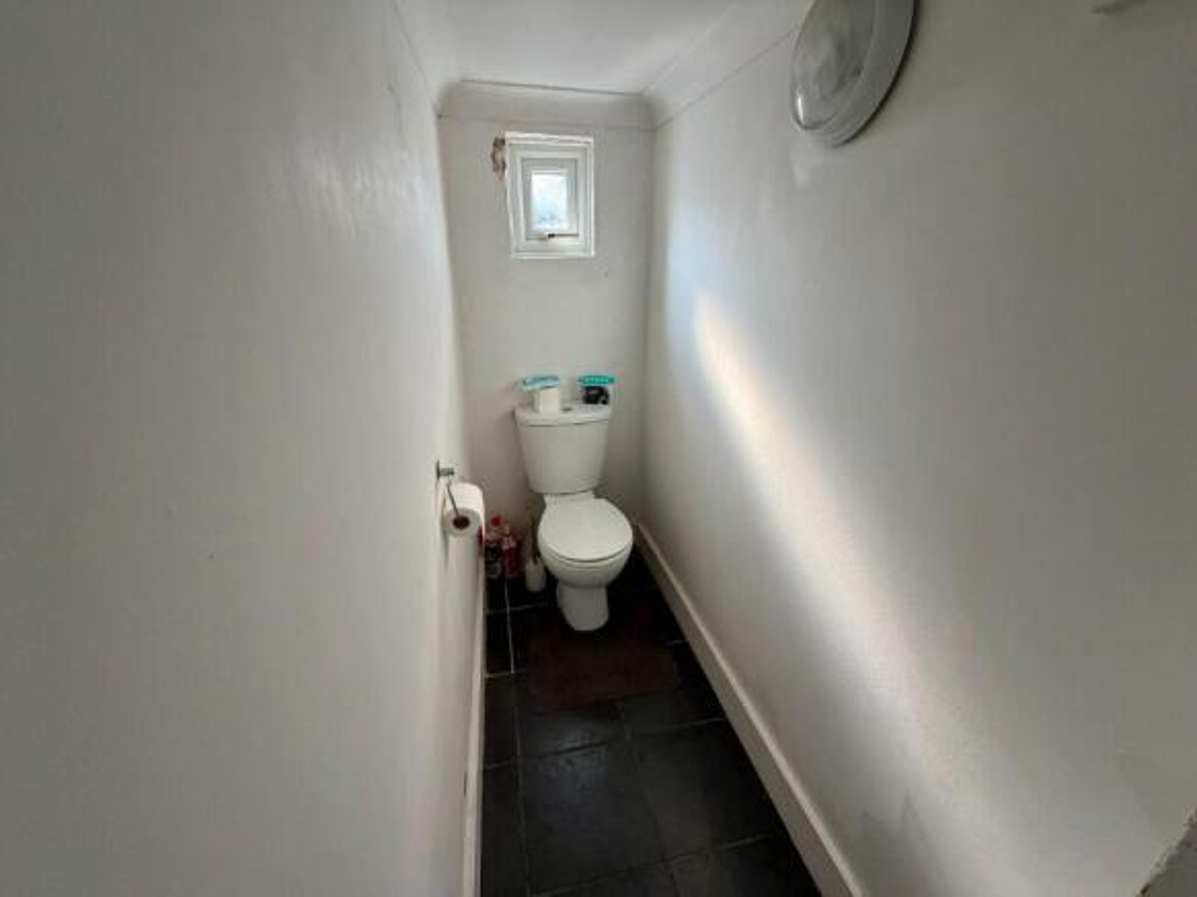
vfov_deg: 85.7
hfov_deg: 102.1
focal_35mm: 14
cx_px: 598
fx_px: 484
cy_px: 448
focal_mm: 2.22
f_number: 2.2
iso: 250
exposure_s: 1/100
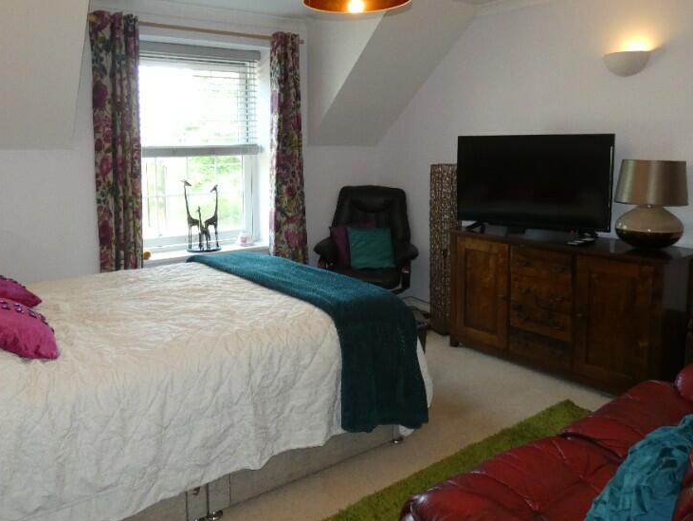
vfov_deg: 49.5
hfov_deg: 63.3
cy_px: 213
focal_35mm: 28
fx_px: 561
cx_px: 321
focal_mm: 3.6
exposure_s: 1/50
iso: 250
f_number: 2.8
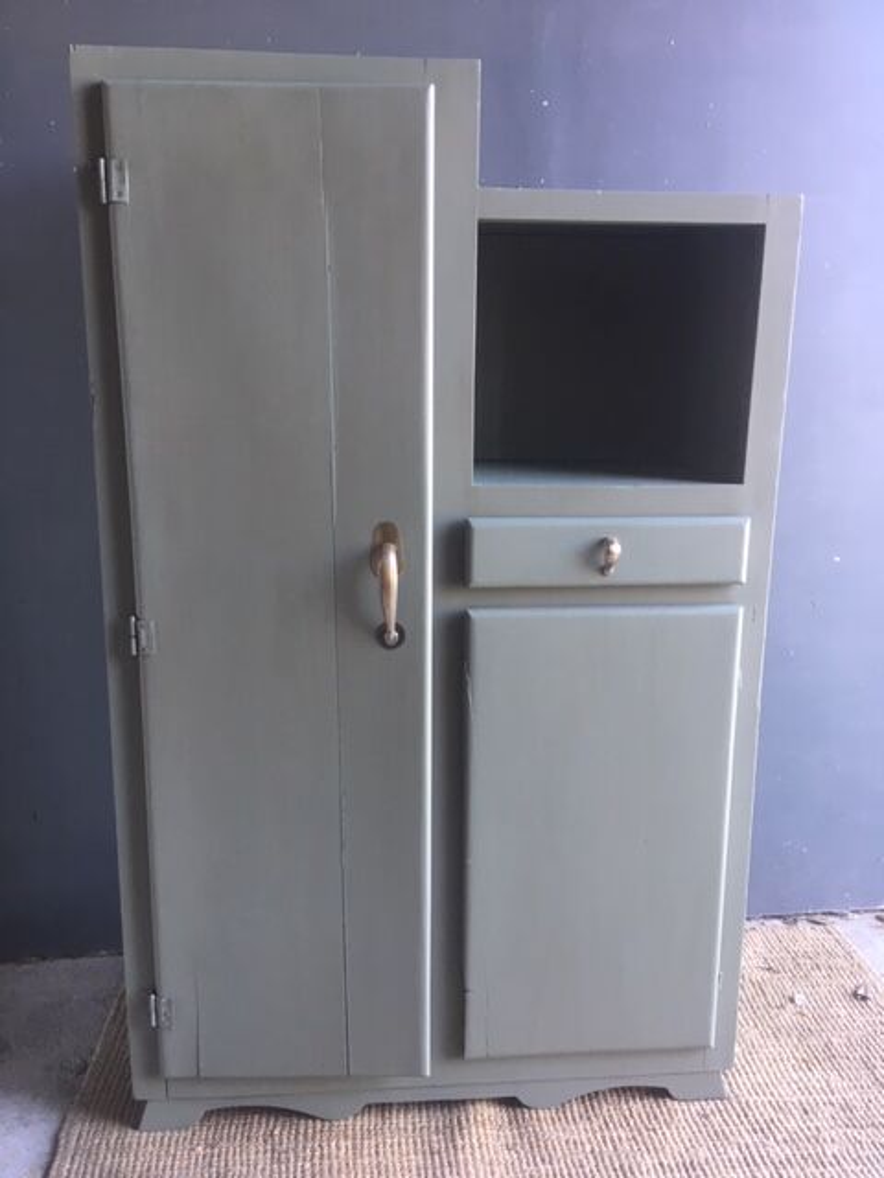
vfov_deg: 61.7
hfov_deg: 48.2
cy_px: 589
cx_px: 442
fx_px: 987
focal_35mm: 29
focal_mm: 4.15
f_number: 2.2
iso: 64
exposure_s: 1/33
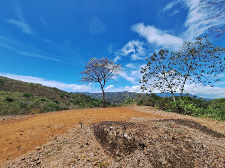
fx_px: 84
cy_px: 84
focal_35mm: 13
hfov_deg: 106.2
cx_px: 112
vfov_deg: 89.9
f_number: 2.2
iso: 40
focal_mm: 1.74
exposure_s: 1/2000
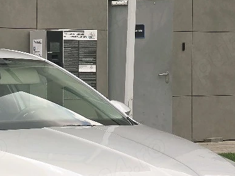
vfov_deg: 8.2
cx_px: -18
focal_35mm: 179
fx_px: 1216
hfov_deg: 10.9
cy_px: 192
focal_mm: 7.9
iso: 50
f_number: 2.4
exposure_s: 1/1000
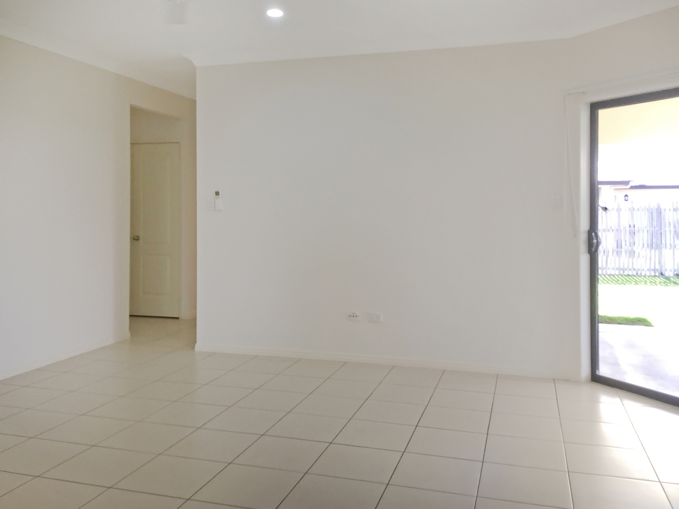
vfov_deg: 45.4
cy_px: 254
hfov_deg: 58.4
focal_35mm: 31
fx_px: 608
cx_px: 340
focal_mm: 3.3
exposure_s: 1/33
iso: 25
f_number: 2.4
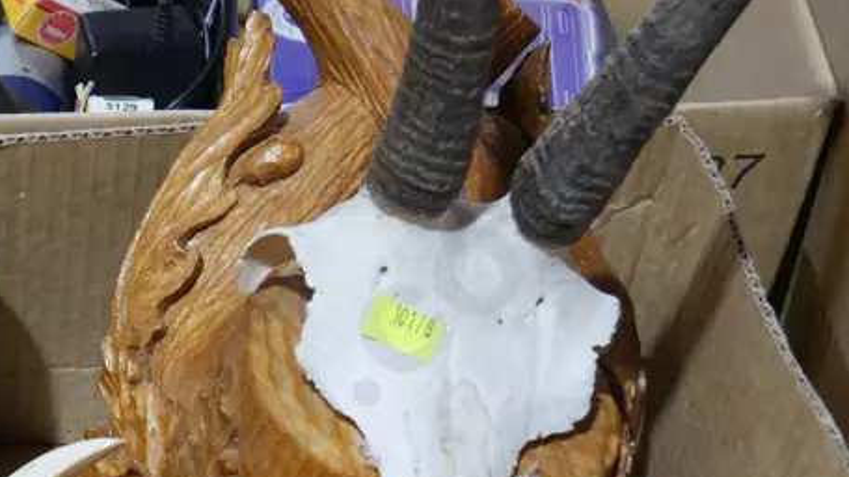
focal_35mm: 98
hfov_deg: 20.8
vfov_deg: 11.9
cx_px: -74
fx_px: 2205
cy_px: 685
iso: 400
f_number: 4.5
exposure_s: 1/60
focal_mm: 20
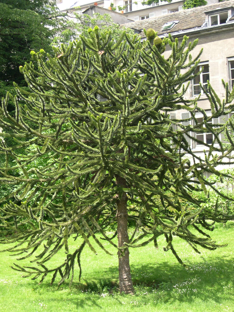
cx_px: 117
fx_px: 649
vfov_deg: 27.0
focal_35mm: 72
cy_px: 156
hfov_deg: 20.4
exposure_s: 1/202
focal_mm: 15.3
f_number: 3.8
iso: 100
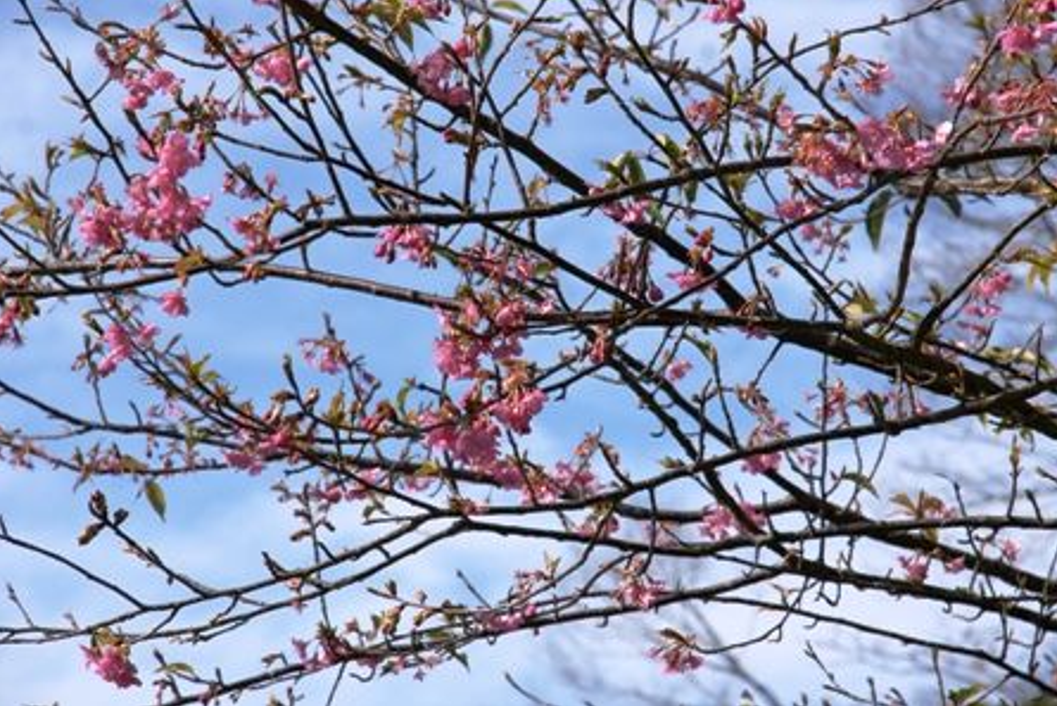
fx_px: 4655
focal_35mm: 159
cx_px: 527
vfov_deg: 8.7
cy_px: 353
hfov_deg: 13.0
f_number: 10
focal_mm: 105
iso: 200
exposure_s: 1/320
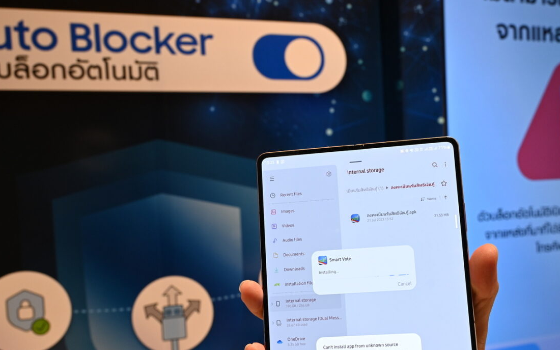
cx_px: 319
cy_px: 206
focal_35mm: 37
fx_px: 565
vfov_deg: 34.3
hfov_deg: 52.6
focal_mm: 26
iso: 1000
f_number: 7.1
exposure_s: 1/80
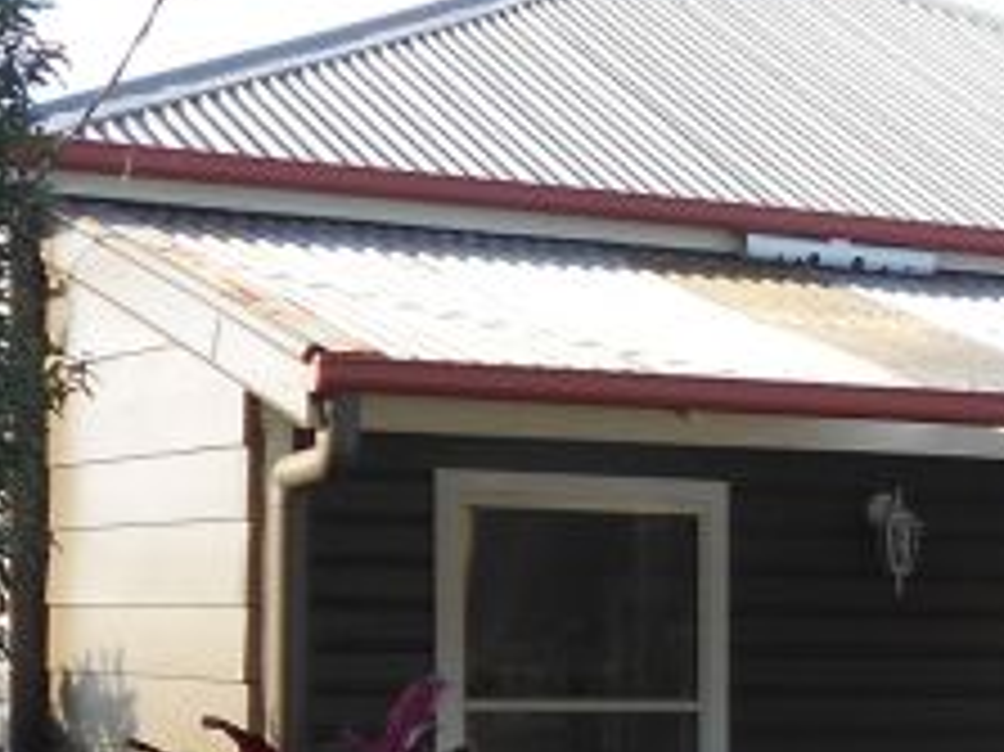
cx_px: 1540
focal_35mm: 115
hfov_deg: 15.7
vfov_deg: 12.6
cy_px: 847
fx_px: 3334
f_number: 3.6
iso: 80
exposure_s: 1/250
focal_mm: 6
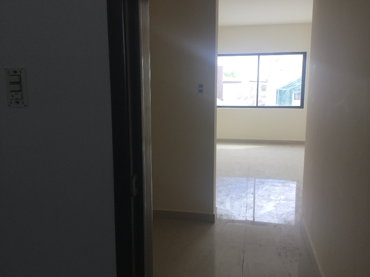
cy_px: 138
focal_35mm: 31
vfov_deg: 45.4
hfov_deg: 58.4
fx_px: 331
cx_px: 185
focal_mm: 3.3
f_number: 2.4
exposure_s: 1/120
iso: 25
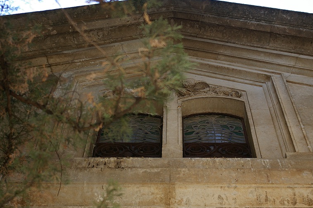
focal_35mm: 94
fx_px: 813
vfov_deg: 14.6
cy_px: 109
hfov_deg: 21.8
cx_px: 170
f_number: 5.6
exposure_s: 1/90
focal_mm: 55
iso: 400
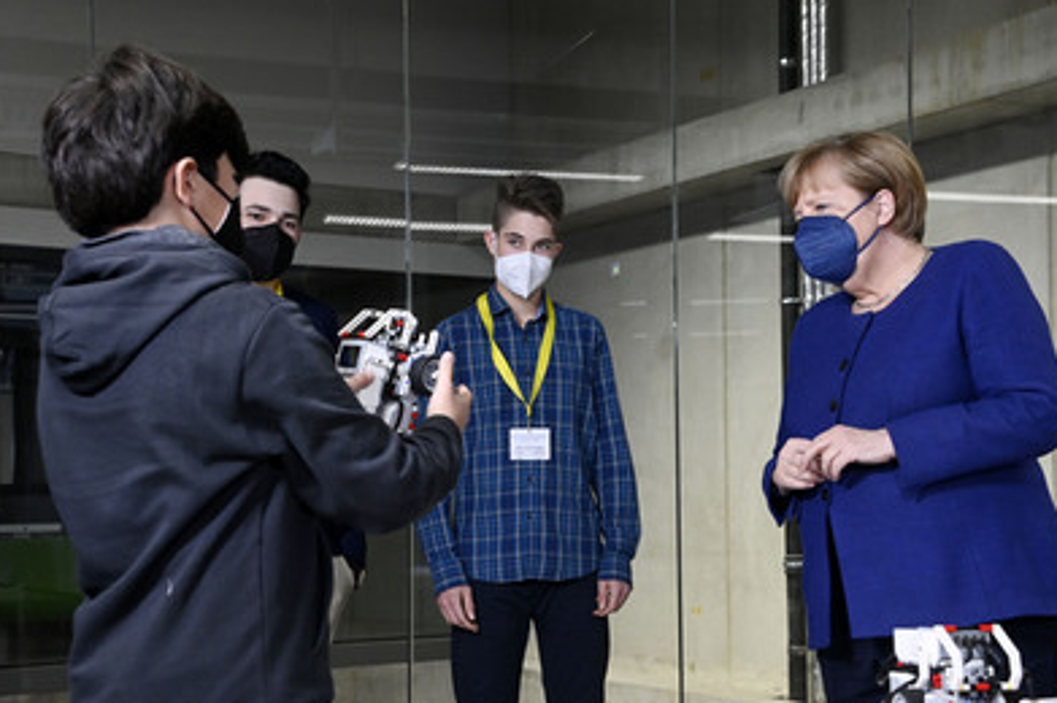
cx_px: 574
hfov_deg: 33.4
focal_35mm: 60
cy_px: 392
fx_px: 1760
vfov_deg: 22.6
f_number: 8
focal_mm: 52
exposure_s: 1/250
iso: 3200
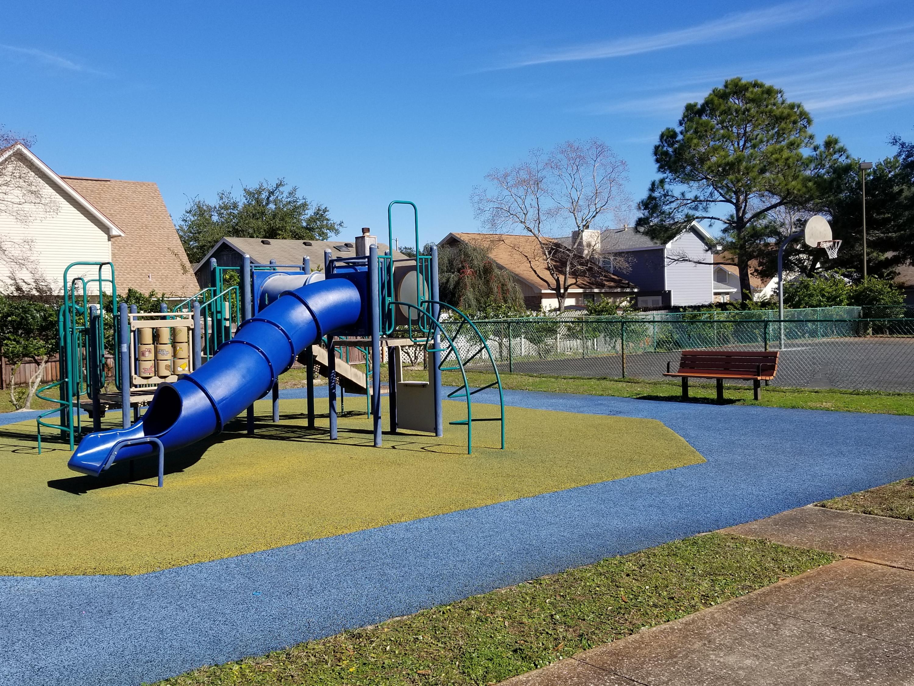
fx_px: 687
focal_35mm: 26
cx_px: 457
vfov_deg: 53.1
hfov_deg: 67.3
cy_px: 343
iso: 50
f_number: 1.7
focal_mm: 4.25
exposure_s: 1/2801
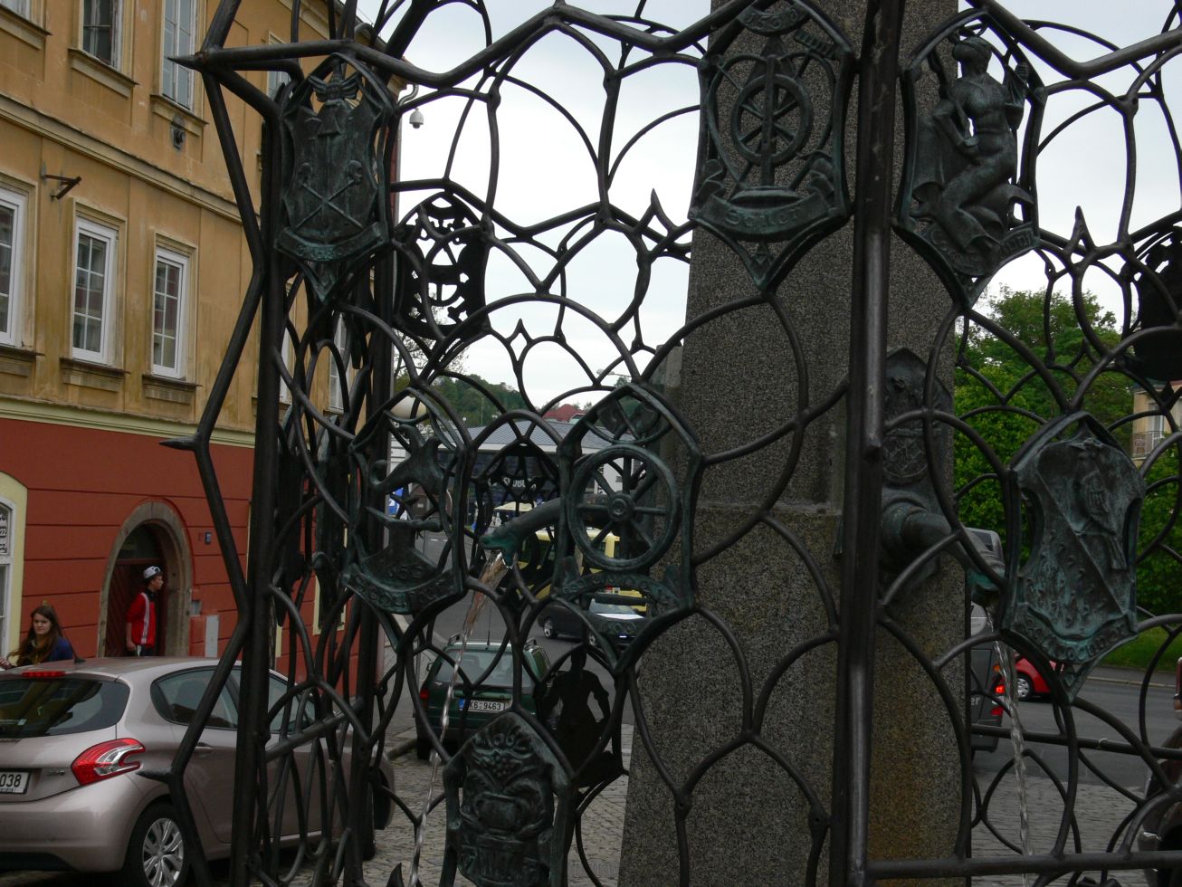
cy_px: 444
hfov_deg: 35.5
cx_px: 591
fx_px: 1844
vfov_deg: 27.0
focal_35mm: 54
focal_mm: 11.4
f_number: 5.6
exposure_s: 1/200
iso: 100
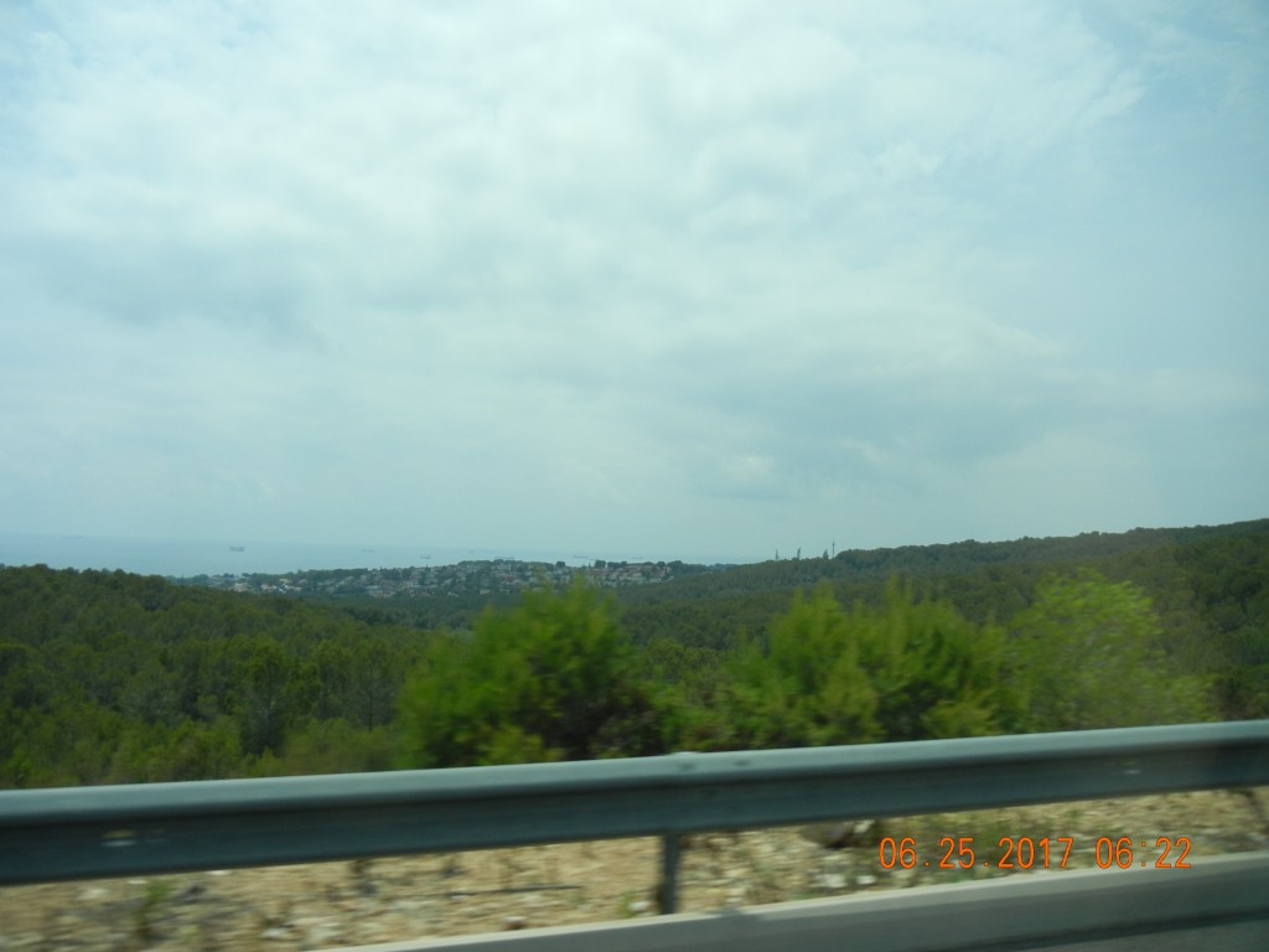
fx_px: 1100
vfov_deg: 46.8
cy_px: 476
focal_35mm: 30
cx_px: 634
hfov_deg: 60.0
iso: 160
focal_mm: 5.4
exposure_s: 1/536
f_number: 7
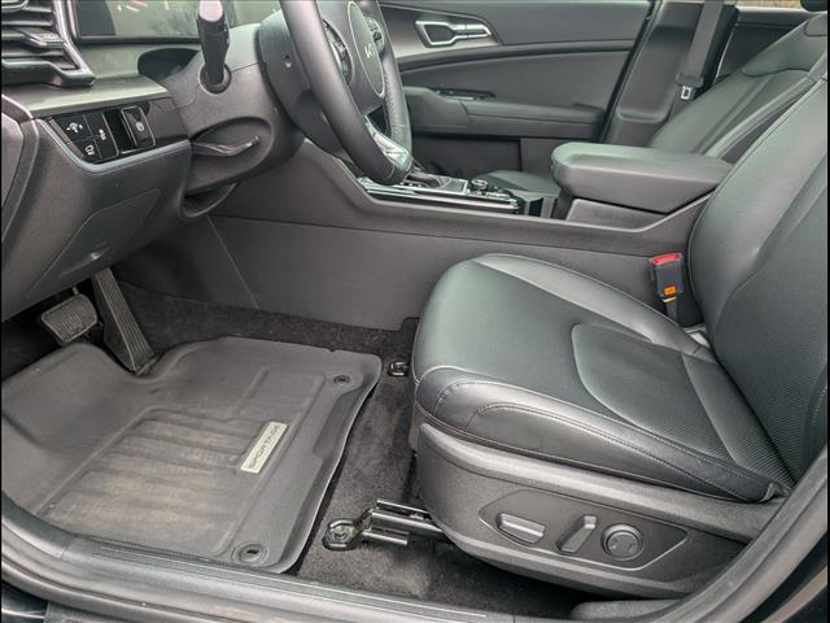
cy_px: 312
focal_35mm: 24
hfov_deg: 71.6
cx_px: 415
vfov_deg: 56.8
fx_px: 575
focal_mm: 6.9
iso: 73
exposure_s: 1/227
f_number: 1.68
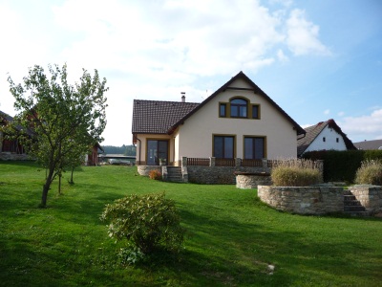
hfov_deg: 60.0
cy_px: 144
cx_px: 191
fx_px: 331
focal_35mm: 30
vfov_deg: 46.8
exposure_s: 1/400
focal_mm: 5.2
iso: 100
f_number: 4
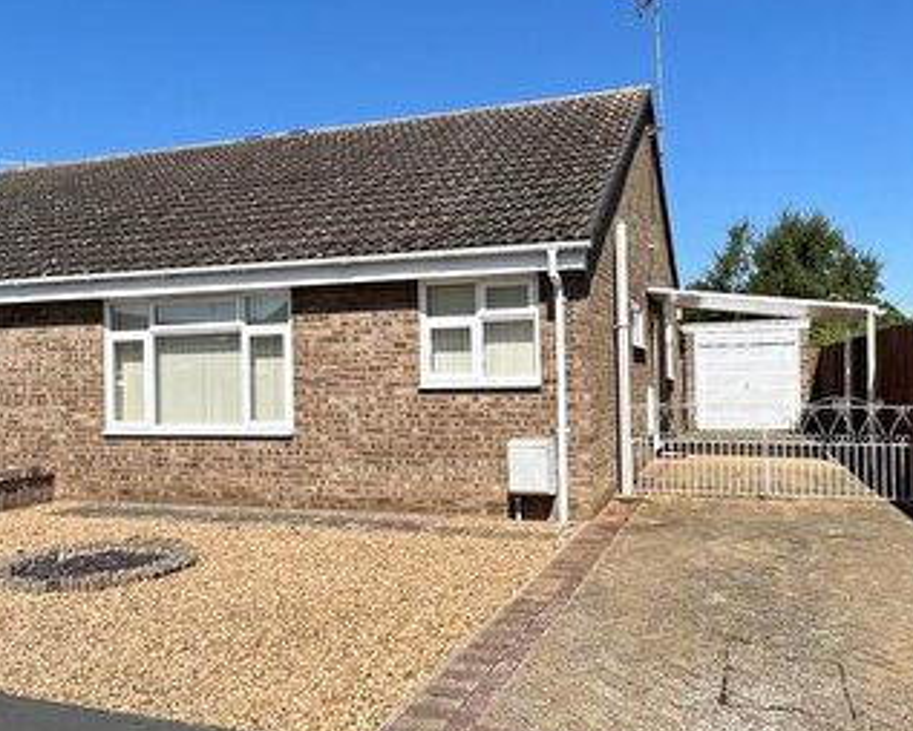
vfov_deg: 51.6
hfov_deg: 62.1
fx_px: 757
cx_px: 490
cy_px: 373
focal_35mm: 28
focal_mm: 1.57
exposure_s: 1/2597
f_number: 1.8
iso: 32
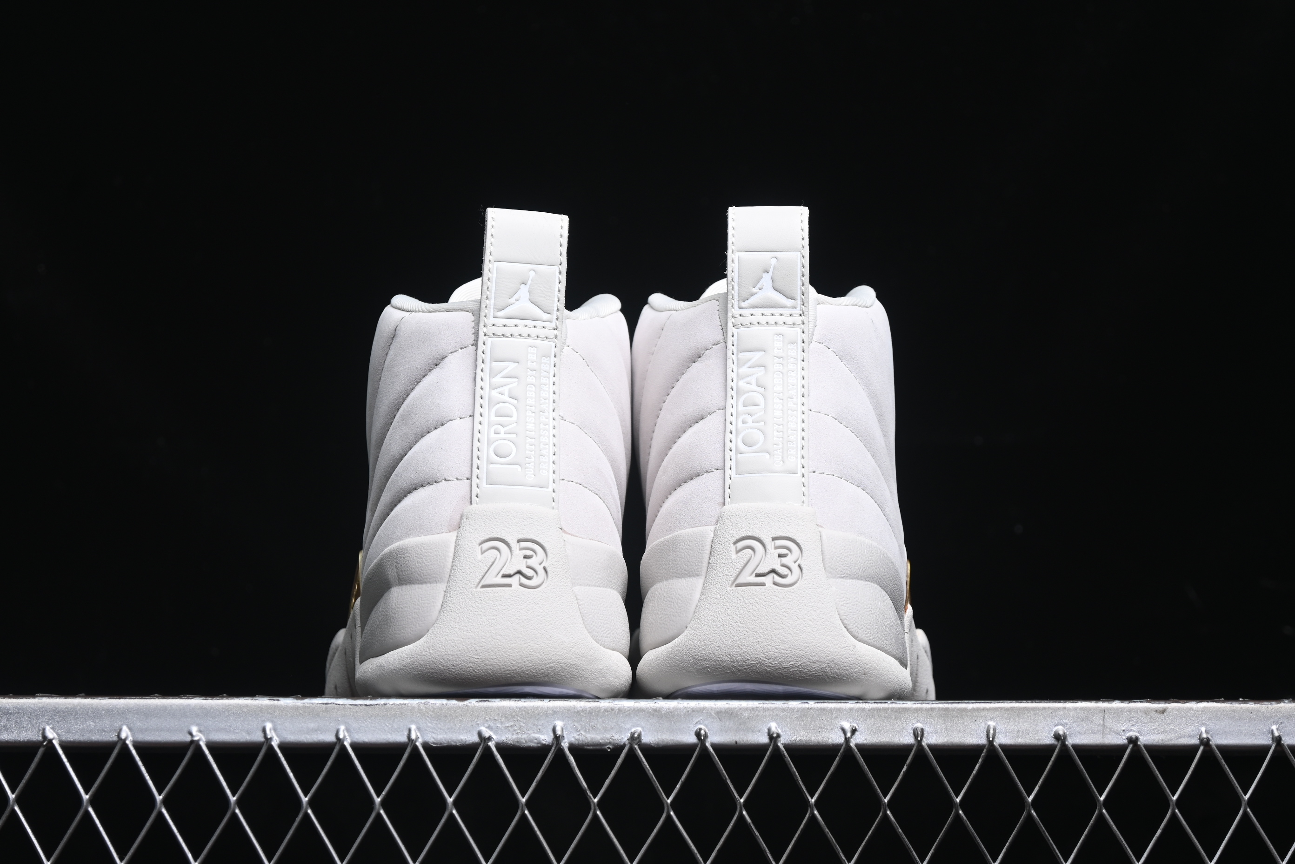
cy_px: 432
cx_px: 648
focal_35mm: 75
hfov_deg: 27.0
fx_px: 2698
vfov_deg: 18.2
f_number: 6.3
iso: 160
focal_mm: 50
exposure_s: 1/60
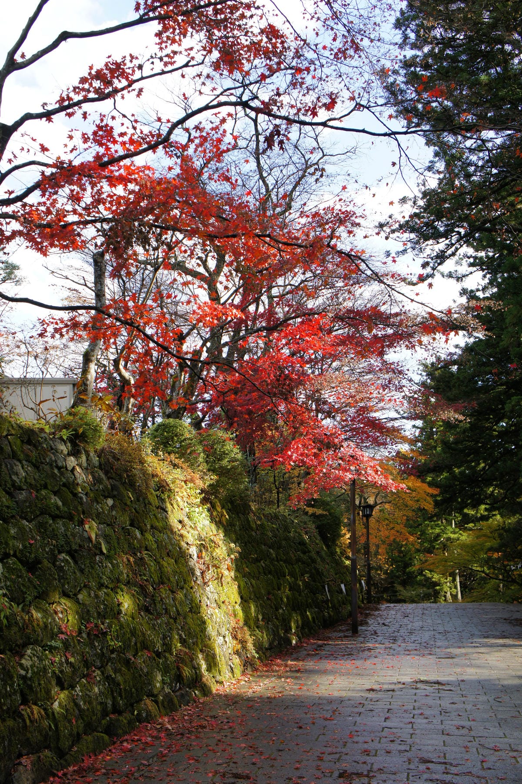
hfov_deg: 33.4
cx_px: 261
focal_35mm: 40
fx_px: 871
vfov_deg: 48.5
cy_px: 392
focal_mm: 27
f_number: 7.1
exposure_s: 1/125
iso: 200
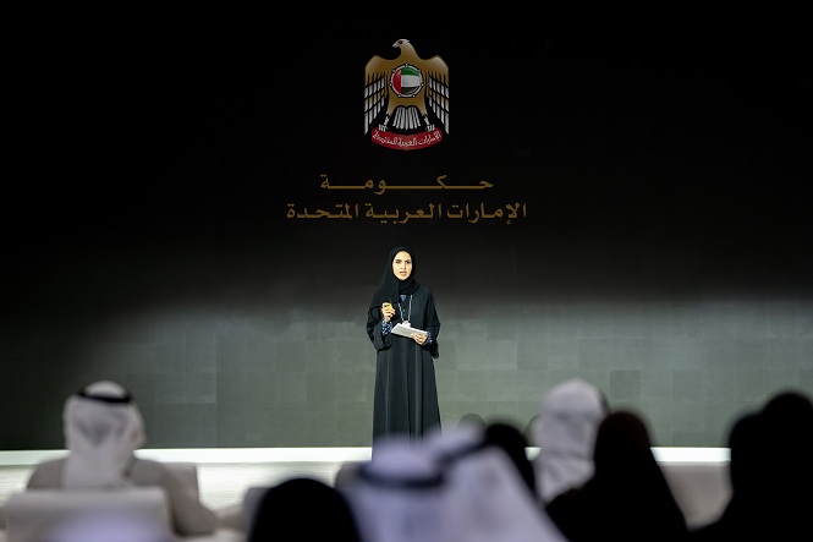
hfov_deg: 15.2
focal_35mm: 135
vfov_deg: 10.2
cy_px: 271
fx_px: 3048
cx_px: 406
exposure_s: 1/100
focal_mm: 135
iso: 320
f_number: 1.8
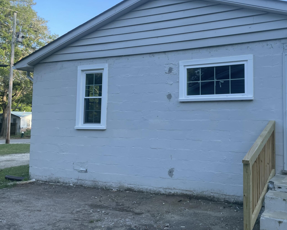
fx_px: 314
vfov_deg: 40.0
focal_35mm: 37
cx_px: 191
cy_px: 99
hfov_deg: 48.3
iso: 32
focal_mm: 4.2
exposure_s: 1/636
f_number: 1.6
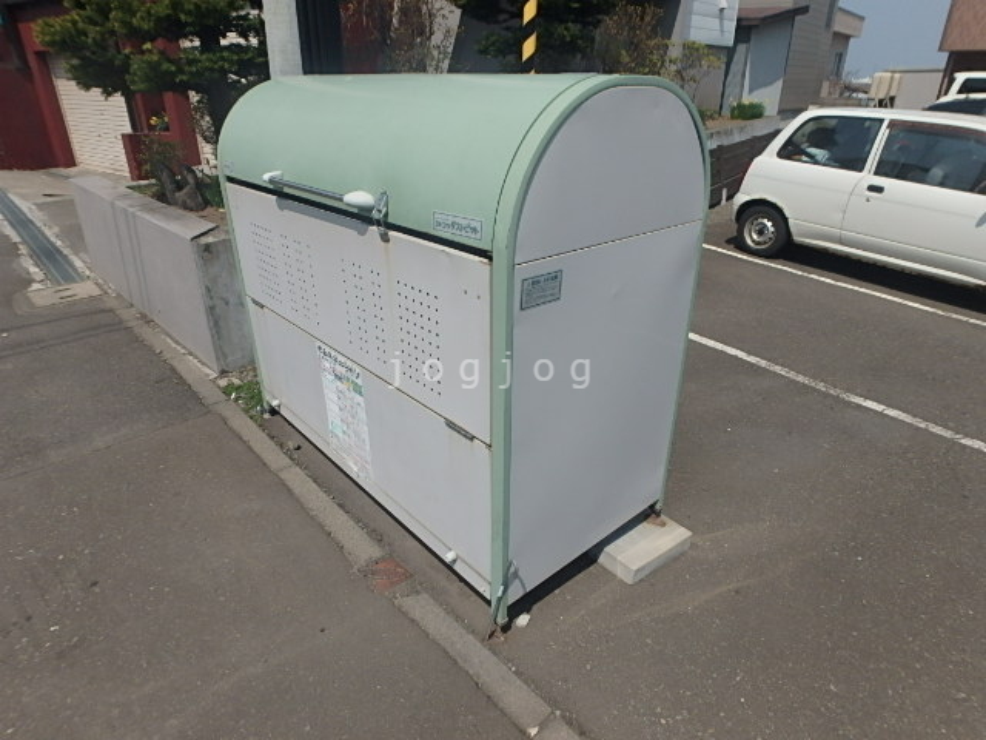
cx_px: 493
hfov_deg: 79.0
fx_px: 598
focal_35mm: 21
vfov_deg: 63.4
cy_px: 370
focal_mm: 3.7
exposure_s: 1/800
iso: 125
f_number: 6
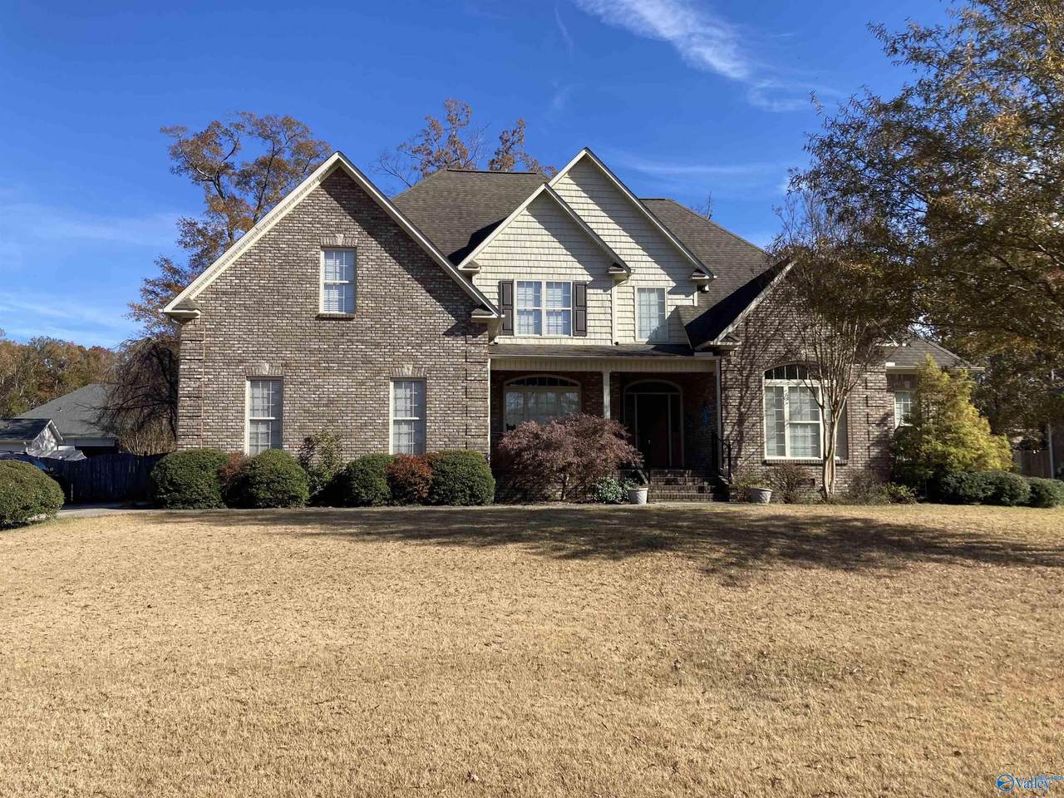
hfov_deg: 63.4
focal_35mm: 28
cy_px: 399
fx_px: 861
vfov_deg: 49.7
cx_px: 532
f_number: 1.8
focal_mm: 3.99
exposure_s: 1/1499
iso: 20
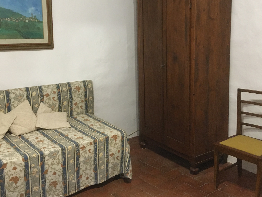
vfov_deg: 34.9
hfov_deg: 45.8
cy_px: 71
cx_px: 131
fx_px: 310
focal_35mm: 41
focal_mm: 4.15
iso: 200
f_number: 2.2
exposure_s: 1/25
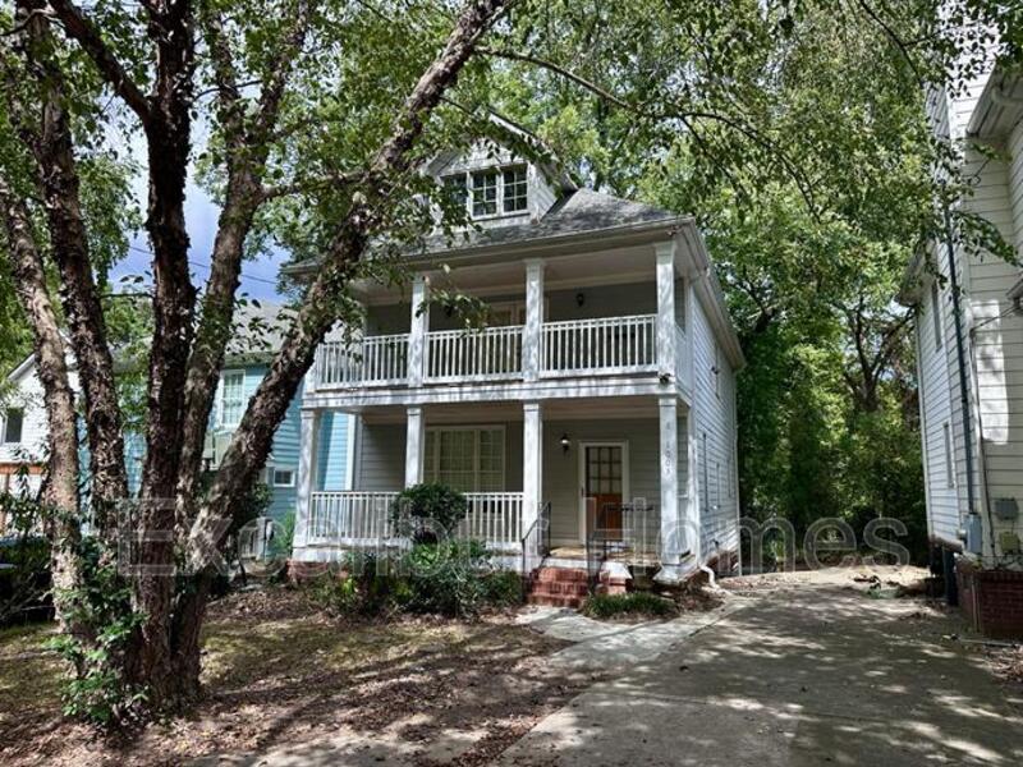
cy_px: 384
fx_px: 709
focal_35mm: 24
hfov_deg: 71.6
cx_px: 512
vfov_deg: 56.8
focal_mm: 6.86
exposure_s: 1/1779
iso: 80
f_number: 1.78
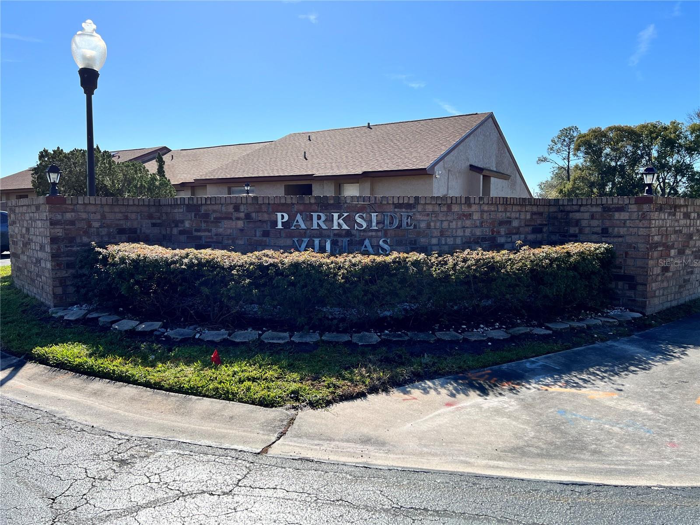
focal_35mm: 26
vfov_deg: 53.1
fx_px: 526
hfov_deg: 67.3
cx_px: 350
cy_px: 262
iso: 50
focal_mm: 5.7
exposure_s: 1/4444
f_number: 1.5
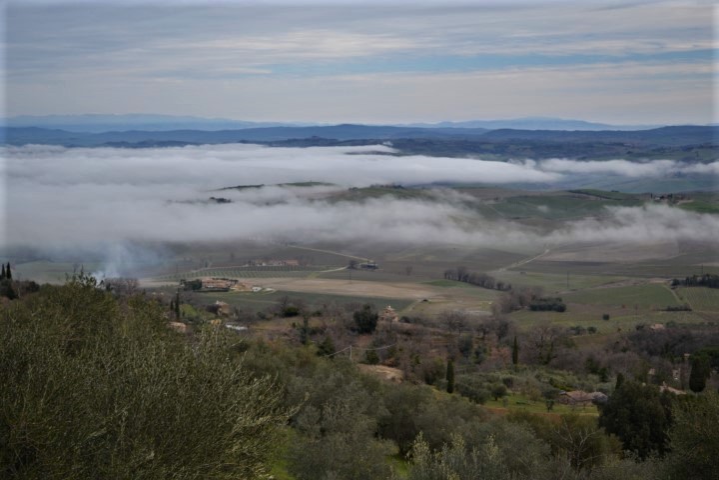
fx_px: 1258
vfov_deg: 21.6
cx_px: 360
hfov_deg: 31.9
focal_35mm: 63
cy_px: 240
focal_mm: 42
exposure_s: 1/125
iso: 125
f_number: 5.6
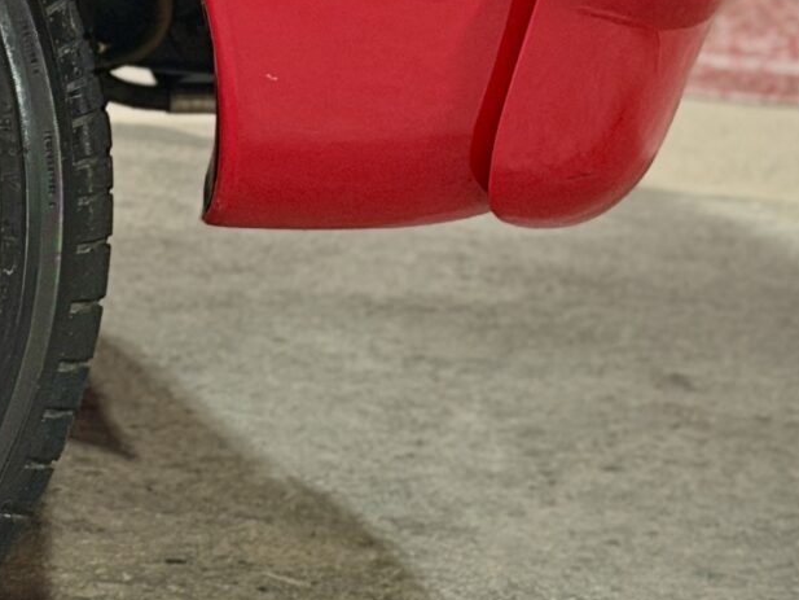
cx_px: -528
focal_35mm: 199
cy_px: -285
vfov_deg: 7.3
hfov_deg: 9.6
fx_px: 4594
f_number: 1.78
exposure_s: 1/33
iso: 320
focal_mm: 6.76
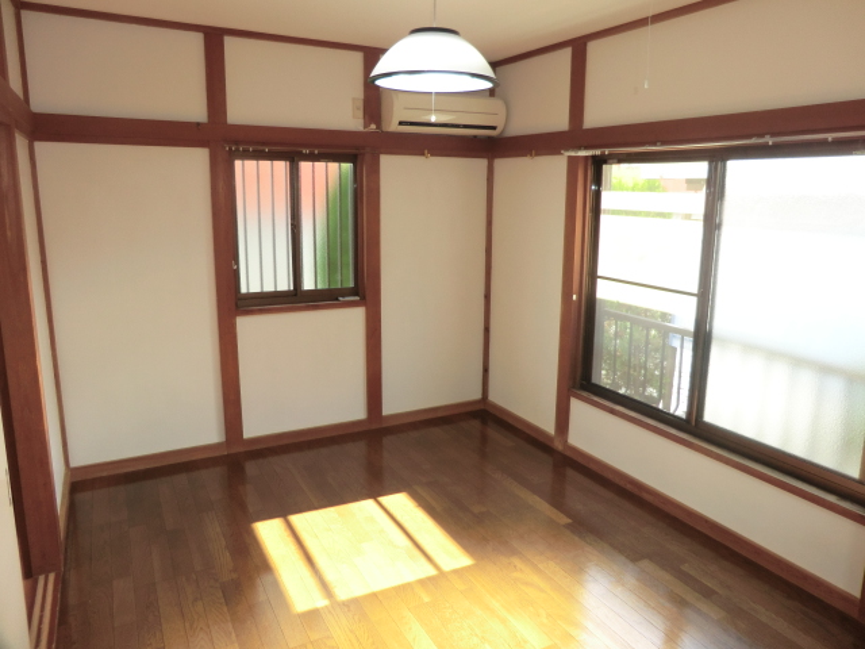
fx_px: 600
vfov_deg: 56.8
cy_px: 324
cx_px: 432
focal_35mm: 24
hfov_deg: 71.6
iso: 125
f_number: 3.2
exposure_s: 1/60
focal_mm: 4.3
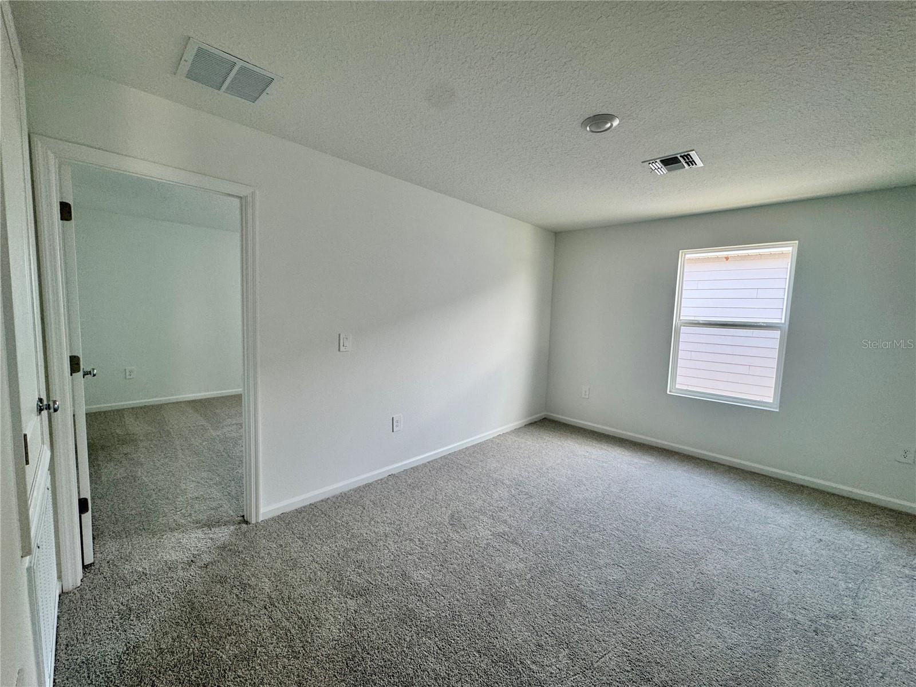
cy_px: 344
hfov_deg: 102.1
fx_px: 370
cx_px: 458
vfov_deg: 85.7
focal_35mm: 14
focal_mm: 2.22
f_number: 2.2
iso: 160
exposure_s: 1/99
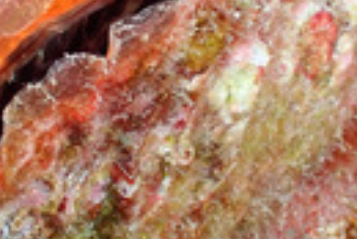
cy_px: 100
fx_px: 1976
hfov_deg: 10.3
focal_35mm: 199
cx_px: 126
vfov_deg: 6.9
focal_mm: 9.65
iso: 100
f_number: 13
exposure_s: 1/50
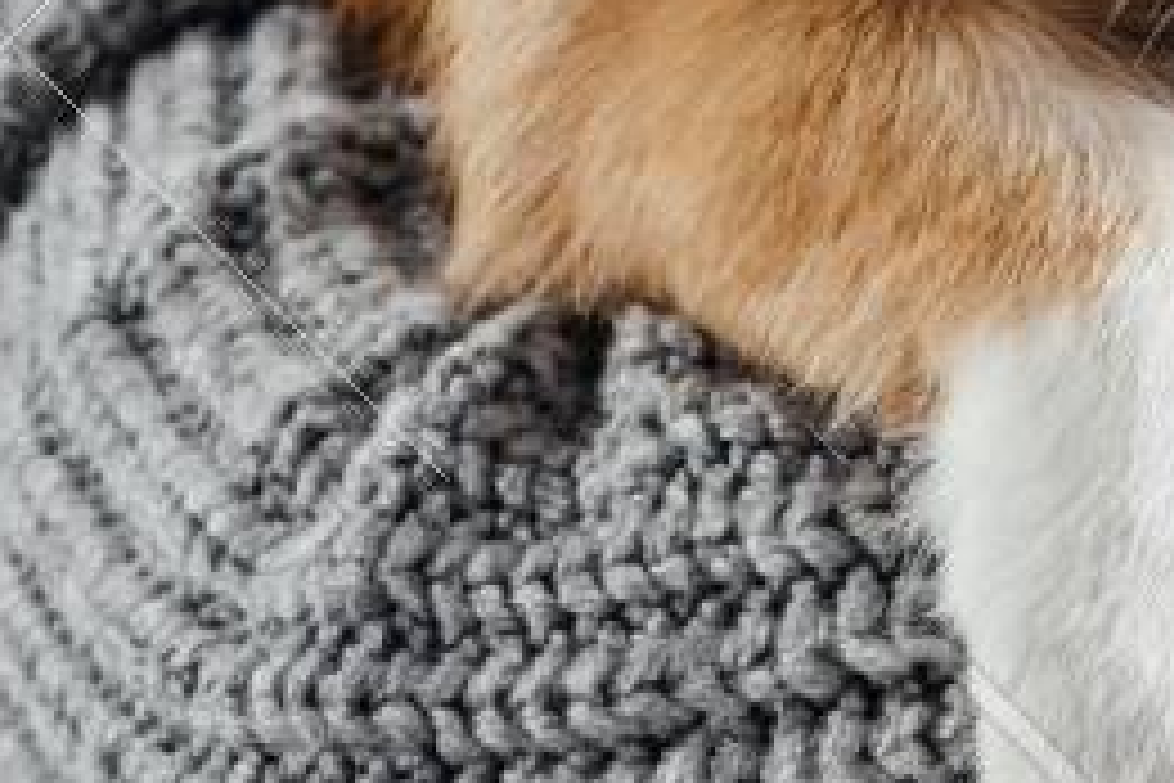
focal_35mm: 522
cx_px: 1646
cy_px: -970
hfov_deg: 3.9
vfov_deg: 2.6
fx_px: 17022
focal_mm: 105
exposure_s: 1/160
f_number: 9
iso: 200
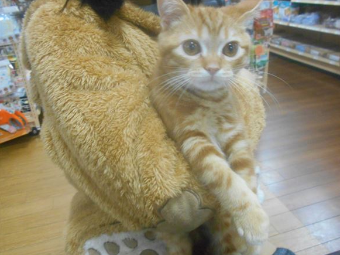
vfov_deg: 45.4
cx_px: 174
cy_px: 131
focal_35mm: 31
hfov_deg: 58.4
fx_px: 304
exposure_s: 1/80
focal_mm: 5.1
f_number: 3.4
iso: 800
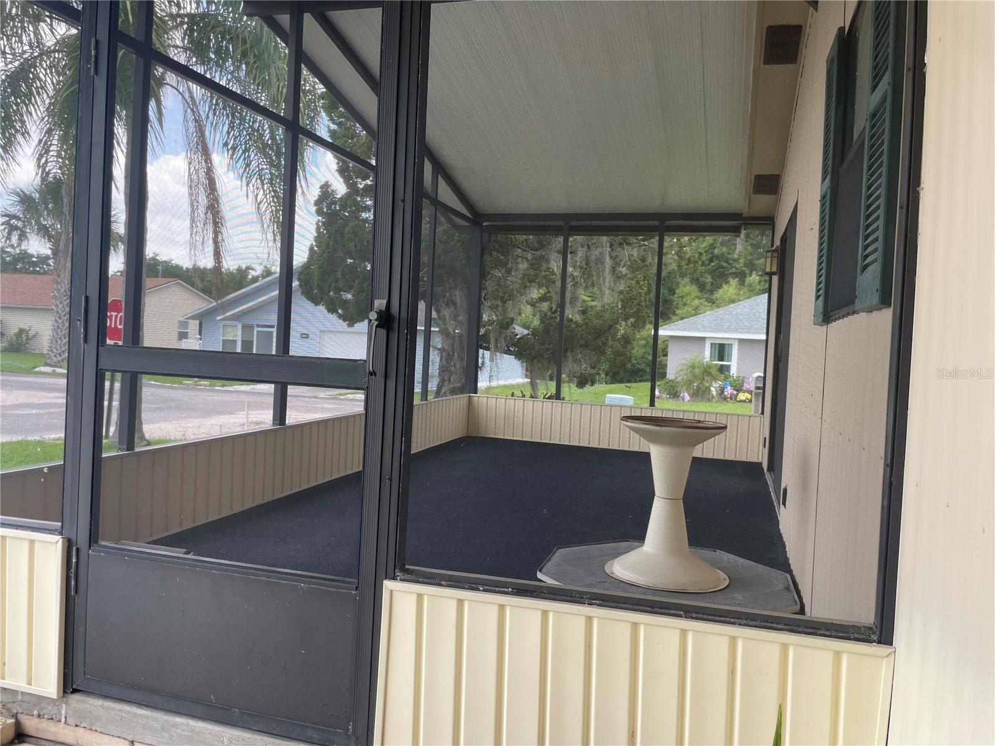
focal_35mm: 26
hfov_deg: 67.3
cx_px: 498
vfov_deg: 53.1
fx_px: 747
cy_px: 373
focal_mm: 4.2
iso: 32
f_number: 1.6
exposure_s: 1/211
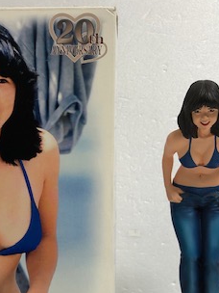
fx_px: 498
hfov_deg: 24.7
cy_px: 203
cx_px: 68
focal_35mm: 59
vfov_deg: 32.3
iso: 50
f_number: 1.8
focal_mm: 4
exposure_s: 1/17
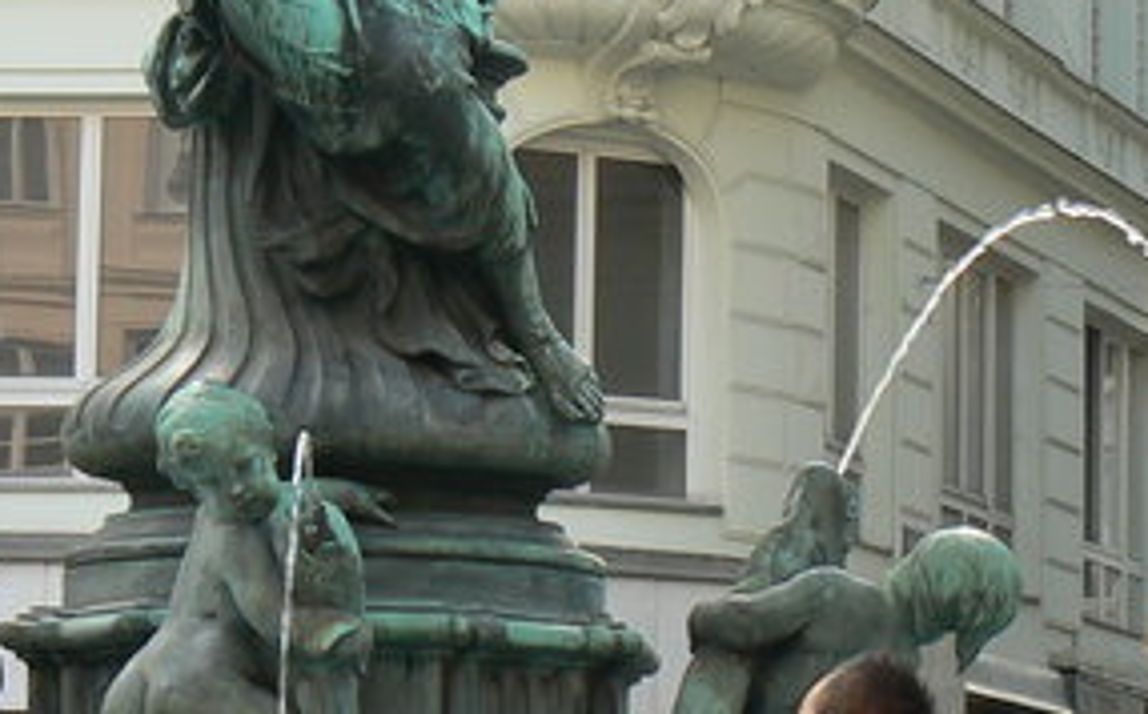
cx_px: 365
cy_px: 345
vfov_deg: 6.7
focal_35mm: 196
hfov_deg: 10.7
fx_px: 6125
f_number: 4.5
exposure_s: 1/100
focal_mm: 11
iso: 80
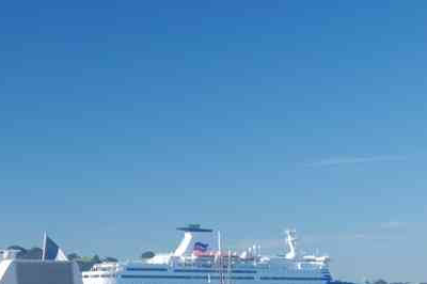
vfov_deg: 12.8
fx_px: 1244
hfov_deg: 18.5
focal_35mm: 105
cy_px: 321
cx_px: -85
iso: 200
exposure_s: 1/60
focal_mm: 28
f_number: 10
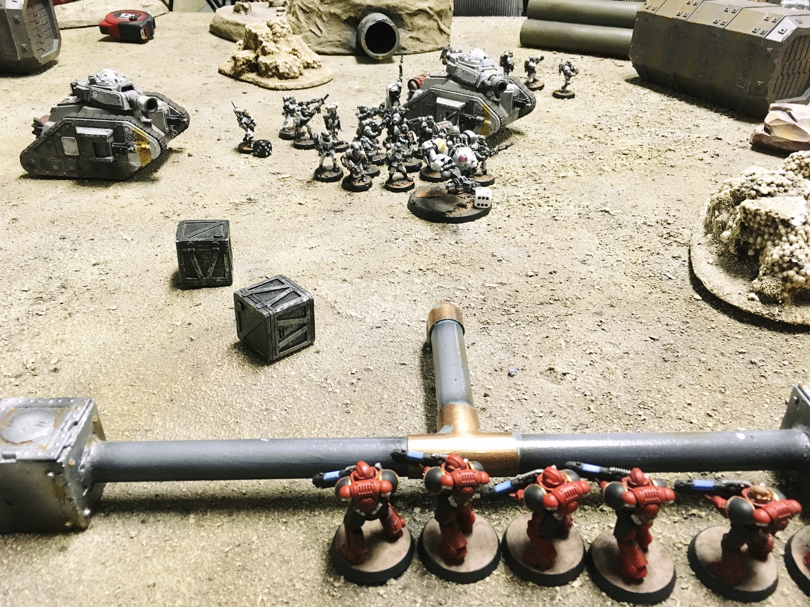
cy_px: 304
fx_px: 679
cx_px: 405
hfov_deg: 61.7
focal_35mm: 29
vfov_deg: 48.2
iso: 160
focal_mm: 4.15
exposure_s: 1/30
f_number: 2.2
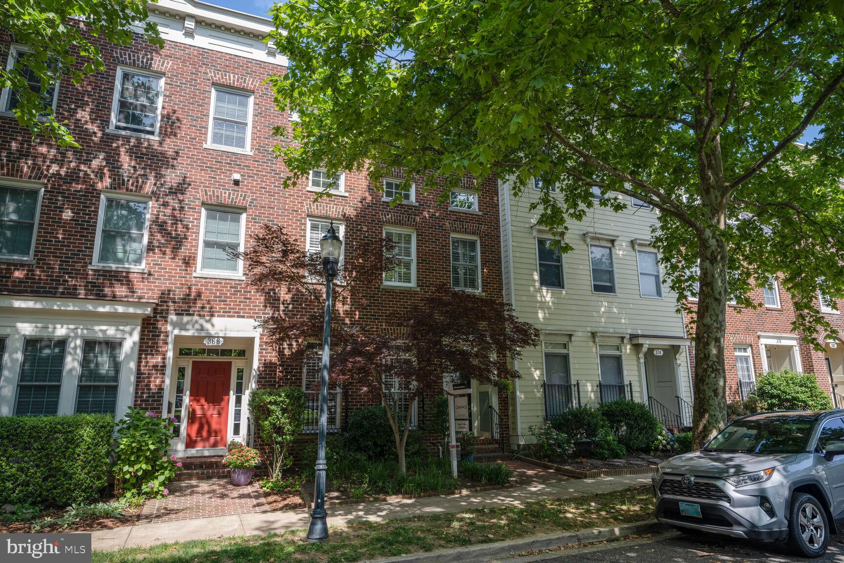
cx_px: 422
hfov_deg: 79.9
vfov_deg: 58.3
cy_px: 282
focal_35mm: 22
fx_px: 504
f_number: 9
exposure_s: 1/100
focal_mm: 21.5
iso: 200
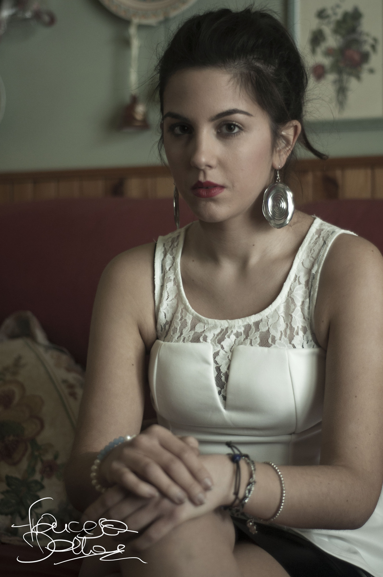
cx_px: 192
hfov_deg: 18.1
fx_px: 1200
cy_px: 288
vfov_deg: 27.0
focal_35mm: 75
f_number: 1.8
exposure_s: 1/20
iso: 250
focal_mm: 50
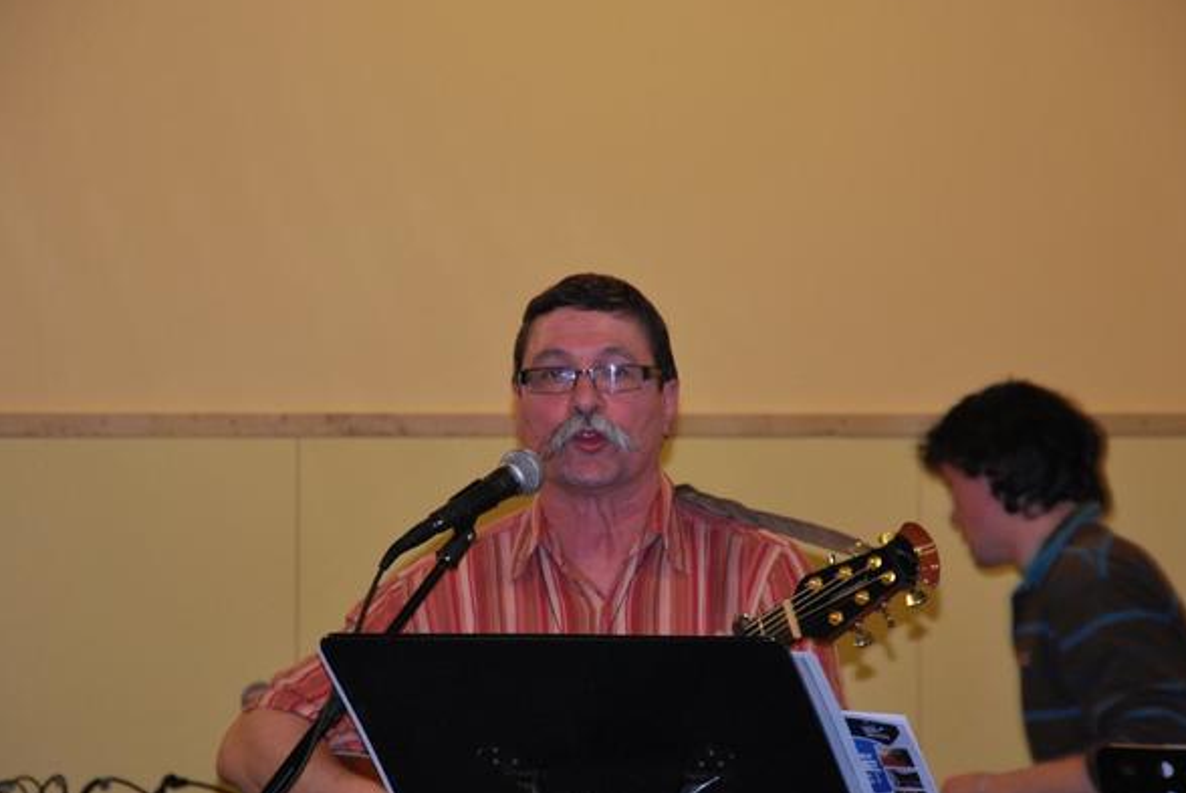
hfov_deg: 11.0
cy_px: 440
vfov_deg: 7.3
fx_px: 6185
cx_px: 593
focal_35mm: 188
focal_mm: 105
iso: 500
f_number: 5.6
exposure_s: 1/60
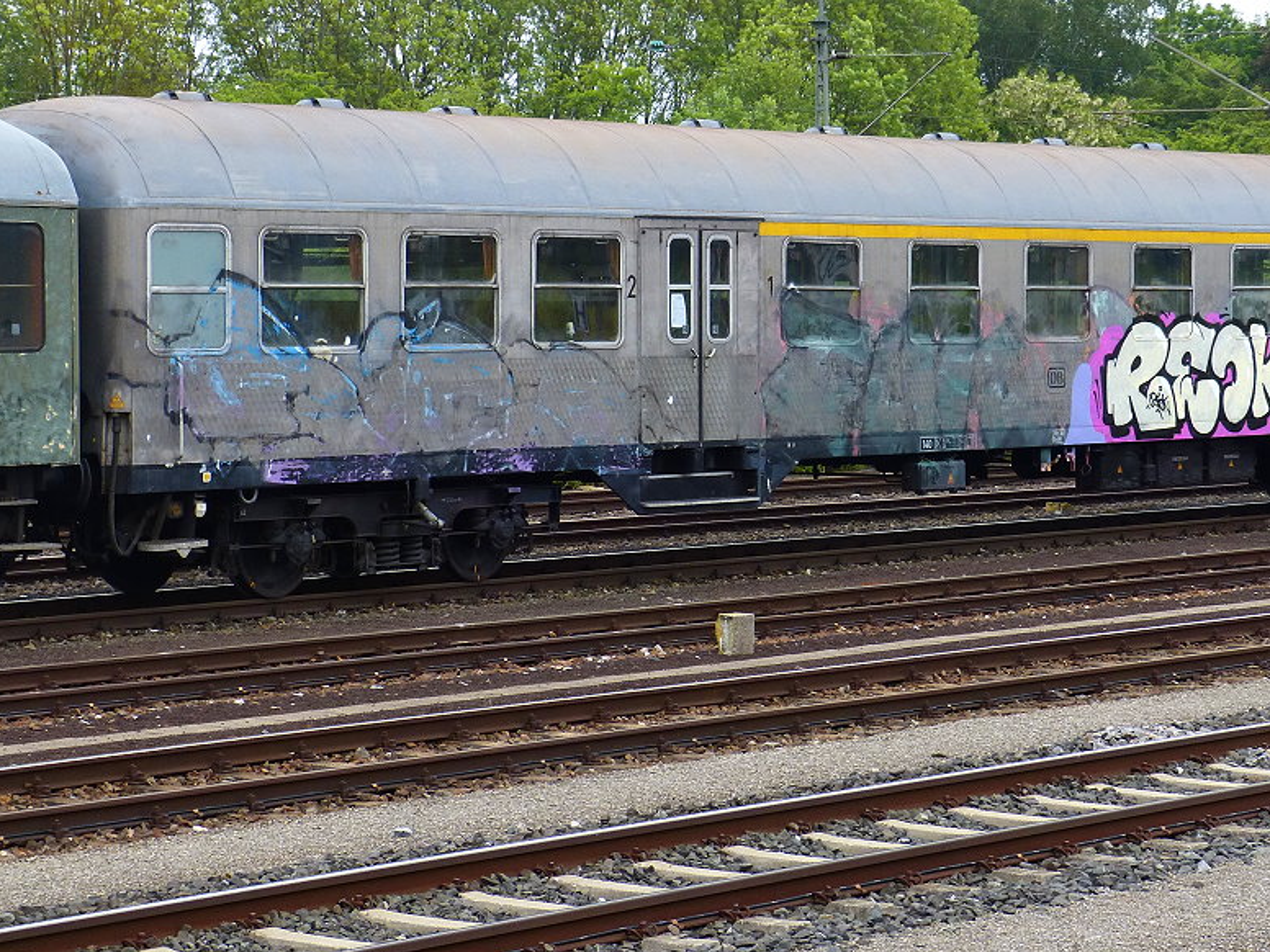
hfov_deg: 16.9
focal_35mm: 116
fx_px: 4256
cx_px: 874
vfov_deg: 12.8
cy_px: 330
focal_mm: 13.5
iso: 100
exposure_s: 1/200
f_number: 4
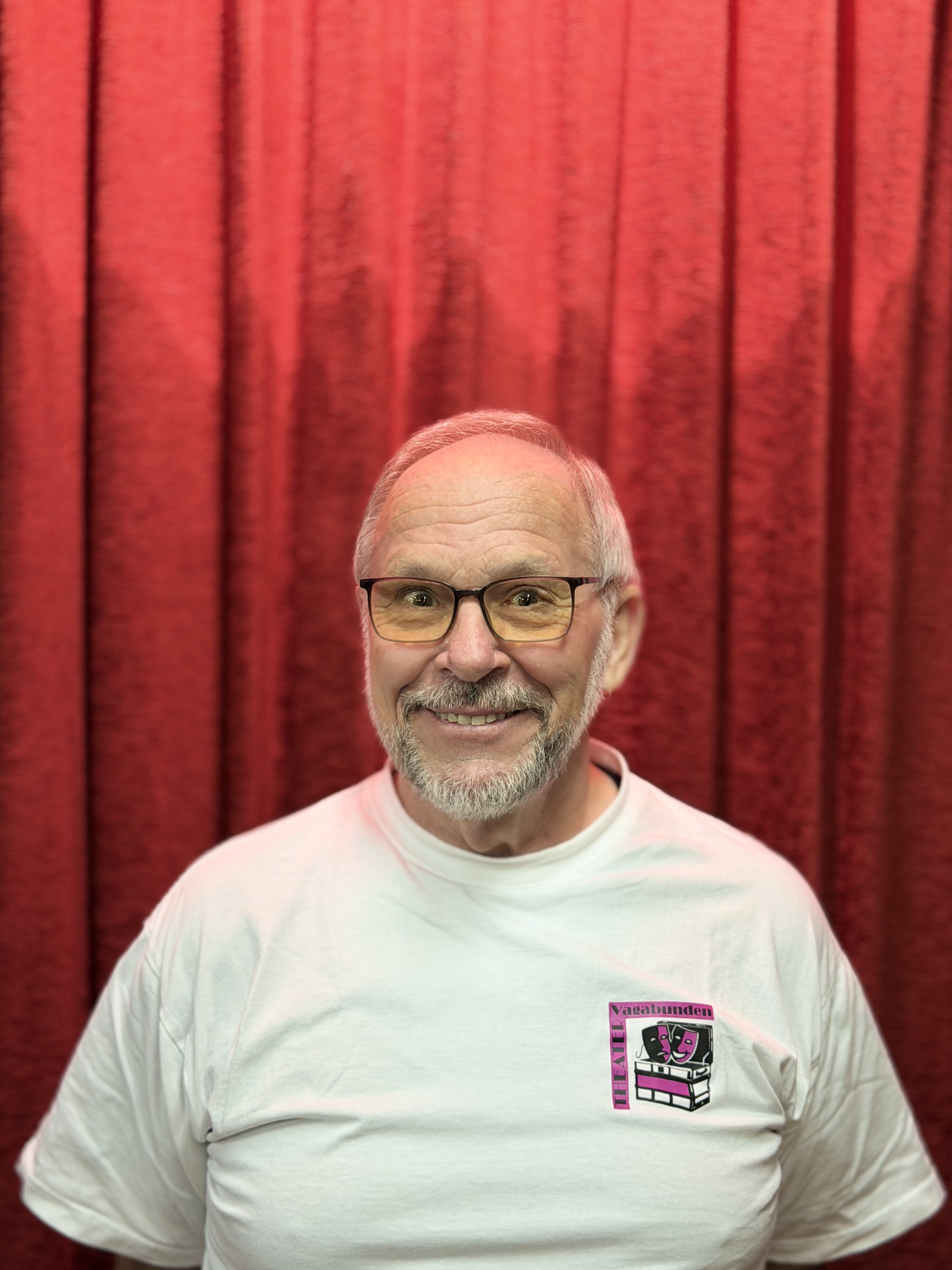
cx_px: 477
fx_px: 1797
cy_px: 639
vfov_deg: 38.9
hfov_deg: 29.7
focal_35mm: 49
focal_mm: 6.76
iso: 160
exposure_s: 1/50
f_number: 1.78
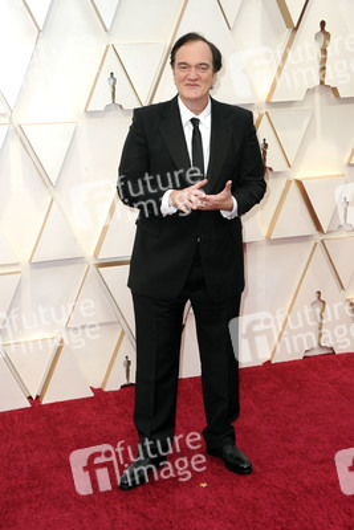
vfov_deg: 36.2
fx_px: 810
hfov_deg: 24.6
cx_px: 177
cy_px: 265
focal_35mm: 55
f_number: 7.1
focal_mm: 55
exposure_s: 1/250
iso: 1250
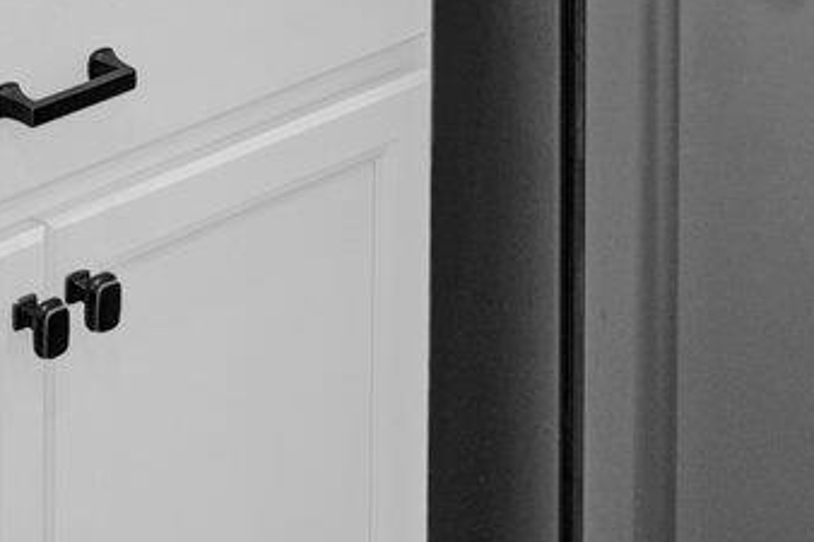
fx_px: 2084
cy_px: -873
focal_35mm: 92
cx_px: -101
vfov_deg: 11.4
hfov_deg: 20.9
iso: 400
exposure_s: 1/25
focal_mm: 15.2
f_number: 8
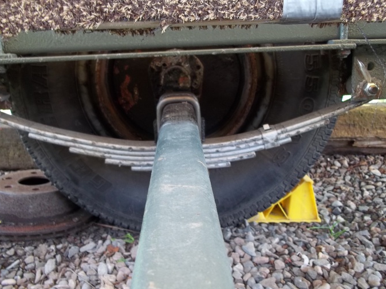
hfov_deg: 49.0
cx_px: 184
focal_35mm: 38
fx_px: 424
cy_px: 141
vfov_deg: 37.7
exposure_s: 1/40
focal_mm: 5.7
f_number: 2.9
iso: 64
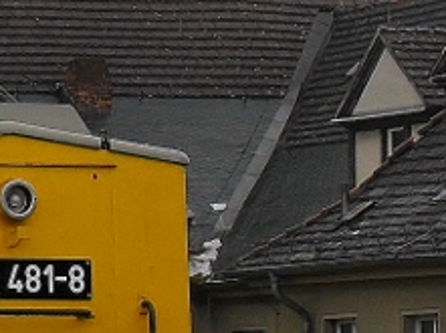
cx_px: -65
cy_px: -43
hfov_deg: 5.8
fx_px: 4412
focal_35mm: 343
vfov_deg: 4.3
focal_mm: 13.2
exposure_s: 1/350
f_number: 3.9
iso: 80
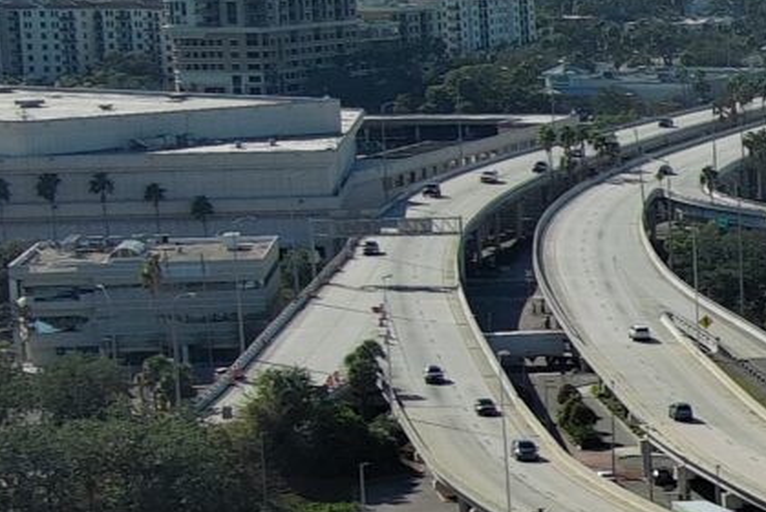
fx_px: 3769
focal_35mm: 177
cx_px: 1797
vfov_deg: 7.7
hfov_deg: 10.2
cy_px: 513
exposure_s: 1/1767
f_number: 2.8
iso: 100
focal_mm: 10.57
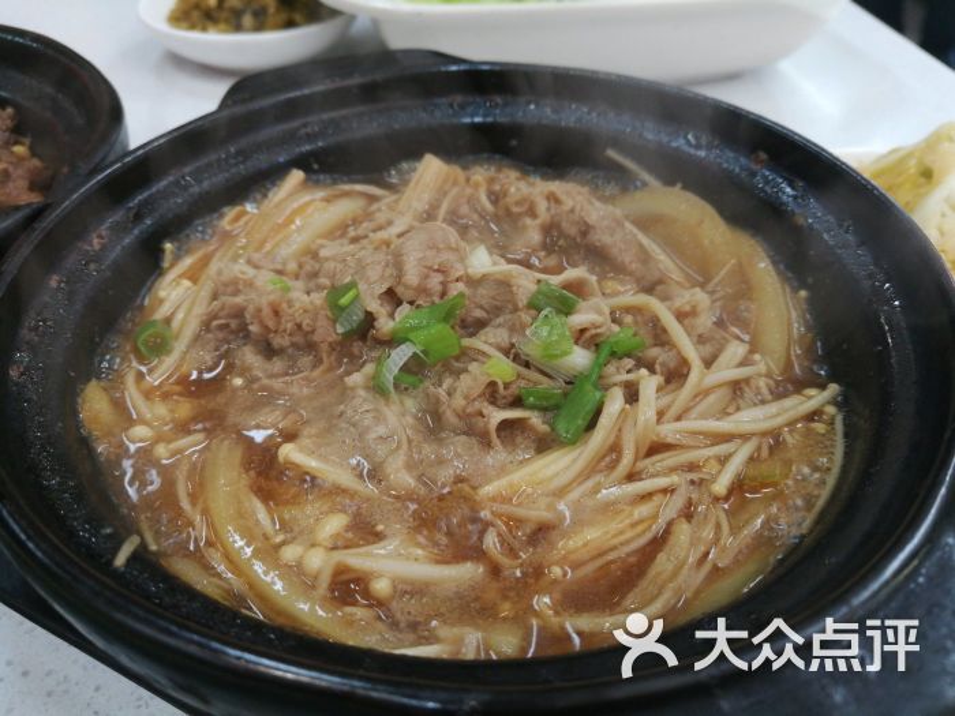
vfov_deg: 51.4
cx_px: 478
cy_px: 358
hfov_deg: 65.3
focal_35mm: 27
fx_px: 745
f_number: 1.8
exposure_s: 1/50
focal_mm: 3.95
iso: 160
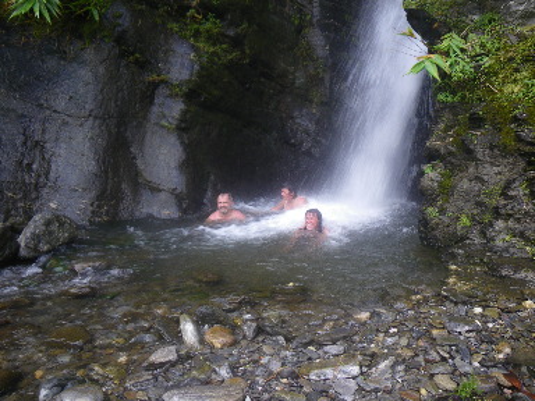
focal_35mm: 28
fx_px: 433
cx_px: 268
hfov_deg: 63.4
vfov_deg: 49.7
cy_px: 200
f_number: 3.5
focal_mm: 5
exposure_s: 1/50
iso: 50
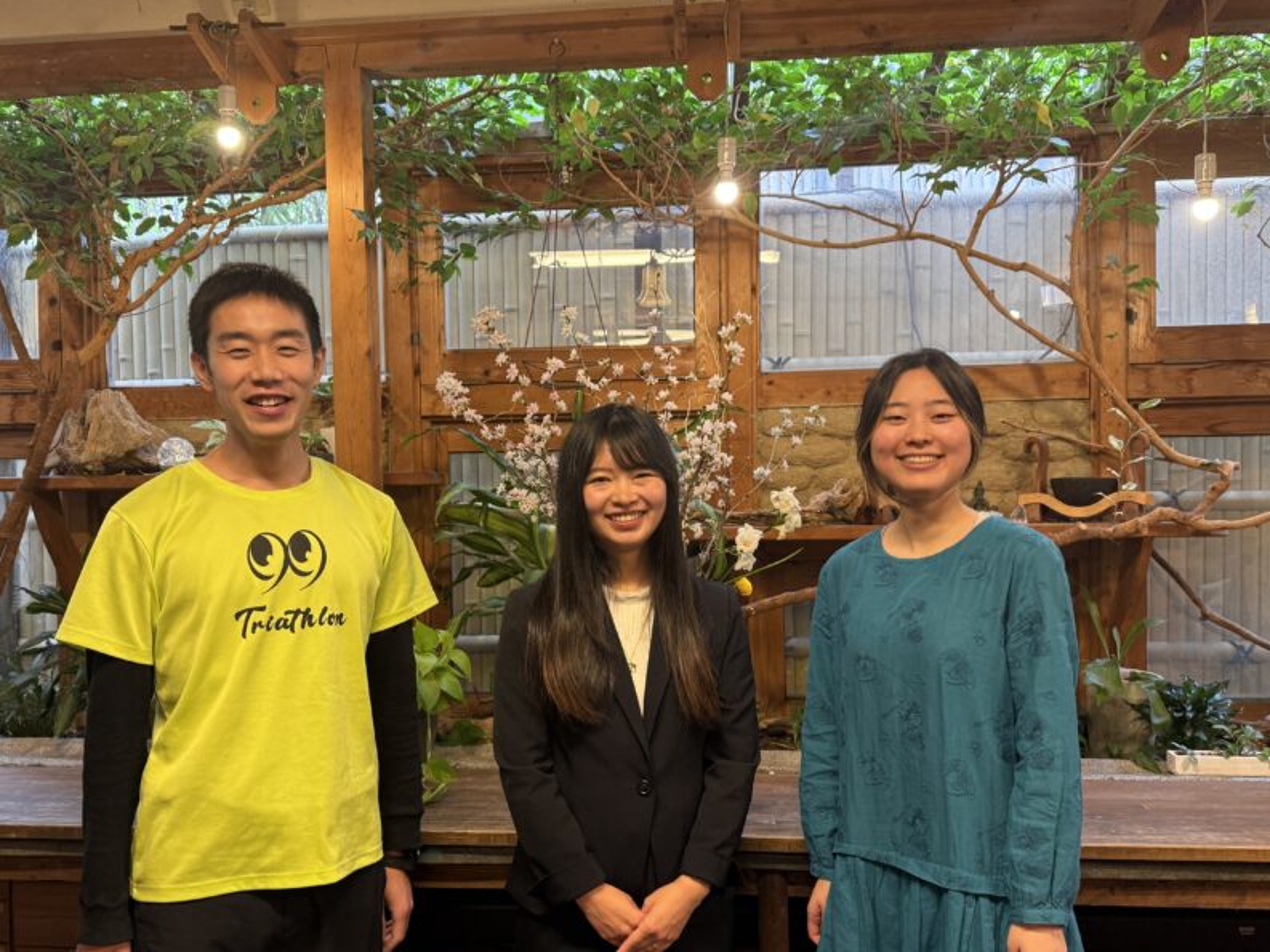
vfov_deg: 45.4
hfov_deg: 58.3
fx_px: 1138
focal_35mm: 31
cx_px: 589
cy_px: 530
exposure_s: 1/50
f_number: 1.78
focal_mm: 6.76
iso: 200
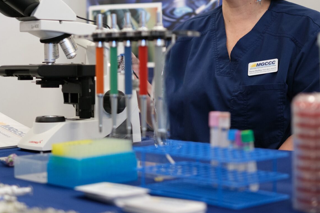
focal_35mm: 78
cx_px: 180
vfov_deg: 17.5
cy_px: 91
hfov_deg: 26.0
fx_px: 693
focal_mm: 23
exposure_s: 1/420
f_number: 1.4
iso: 500
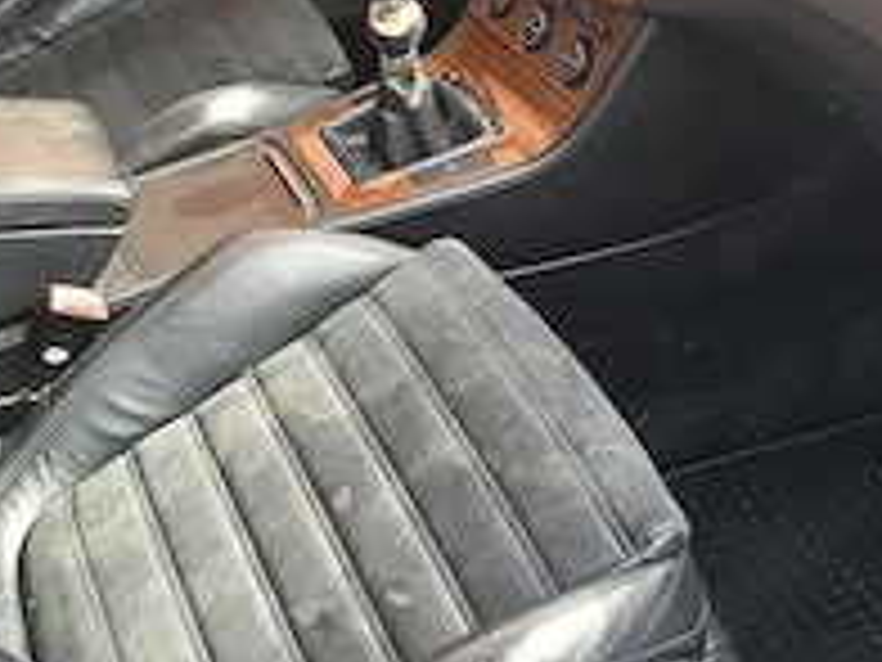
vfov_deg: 26.4
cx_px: 387
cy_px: 230
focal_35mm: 55
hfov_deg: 34.9
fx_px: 1401
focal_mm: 3.98
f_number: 1.8
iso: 64
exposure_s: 1/50
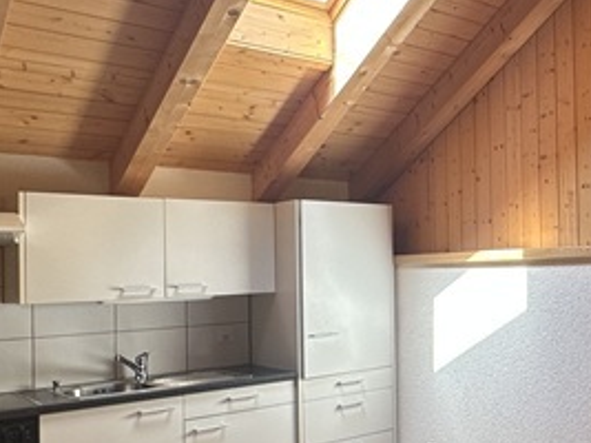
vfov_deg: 34.3
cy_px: 253
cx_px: 633
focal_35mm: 42
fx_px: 717
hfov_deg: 38.1
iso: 80
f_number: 2.2
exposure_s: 1/99
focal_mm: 2.22
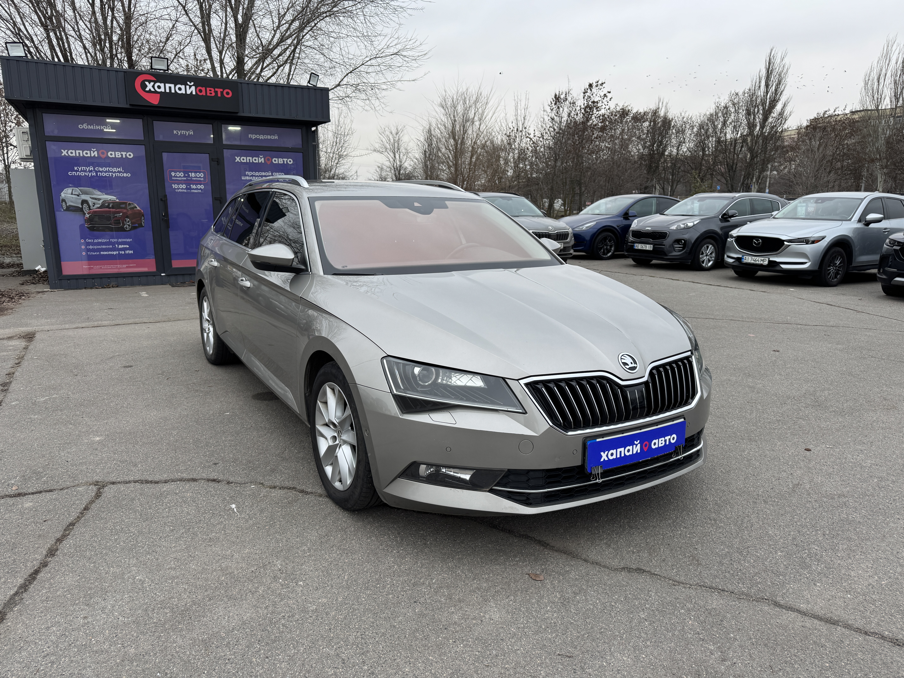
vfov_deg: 56.8
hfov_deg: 71.6
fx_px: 627
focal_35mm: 24
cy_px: 339
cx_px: 452
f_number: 1.78
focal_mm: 6.76
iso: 80
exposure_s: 1/121
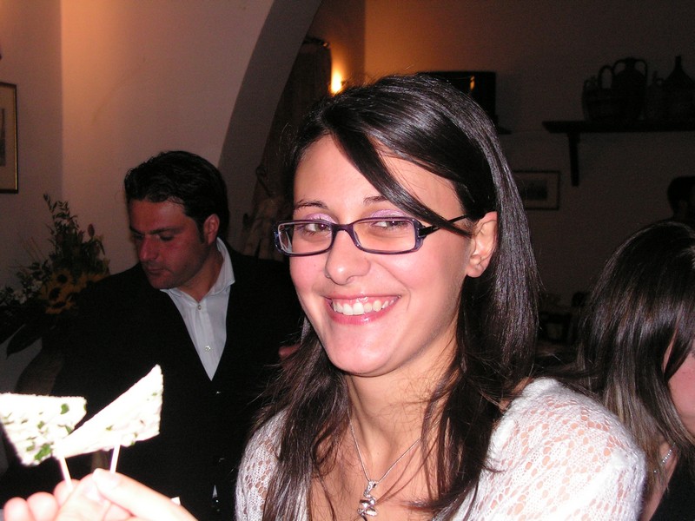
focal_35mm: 55
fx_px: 1104
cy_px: 260
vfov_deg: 26.6
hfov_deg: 34.9
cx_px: 348
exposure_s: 1/60
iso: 200
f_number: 3.2
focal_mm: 9.2
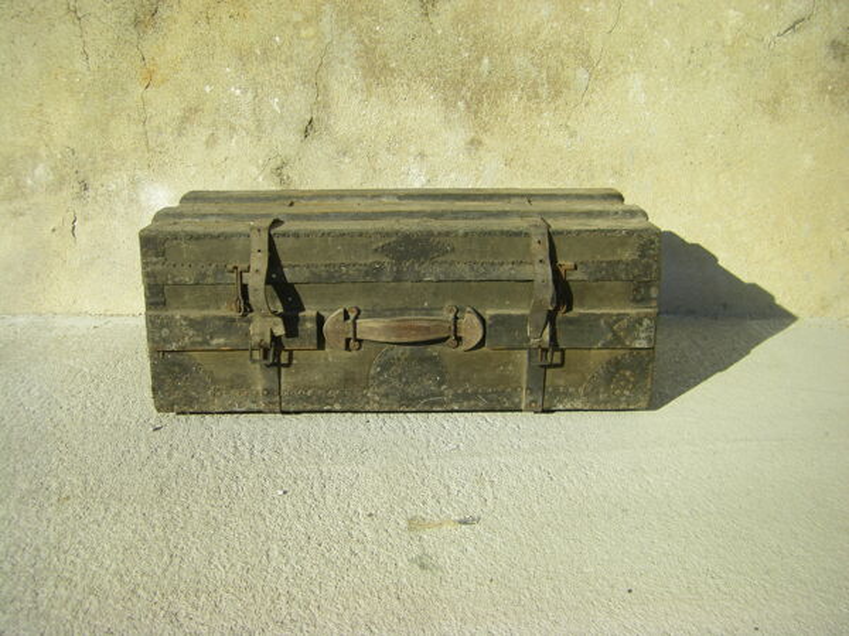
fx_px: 932
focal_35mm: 38
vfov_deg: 37.7
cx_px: 424
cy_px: 318
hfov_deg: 49.0
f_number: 7
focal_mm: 6.3
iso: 64
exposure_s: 1/200
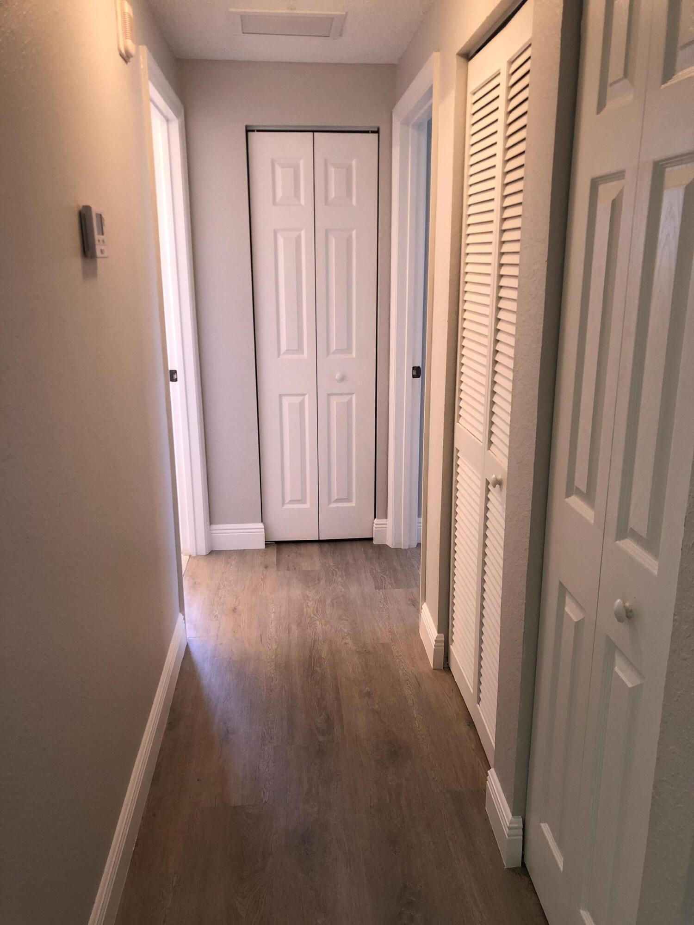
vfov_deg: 63.4
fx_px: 748
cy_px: 462
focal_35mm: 28
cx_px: 347
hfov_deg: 49.7
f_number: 1.8
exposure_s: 1/15
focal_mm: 4
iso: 64
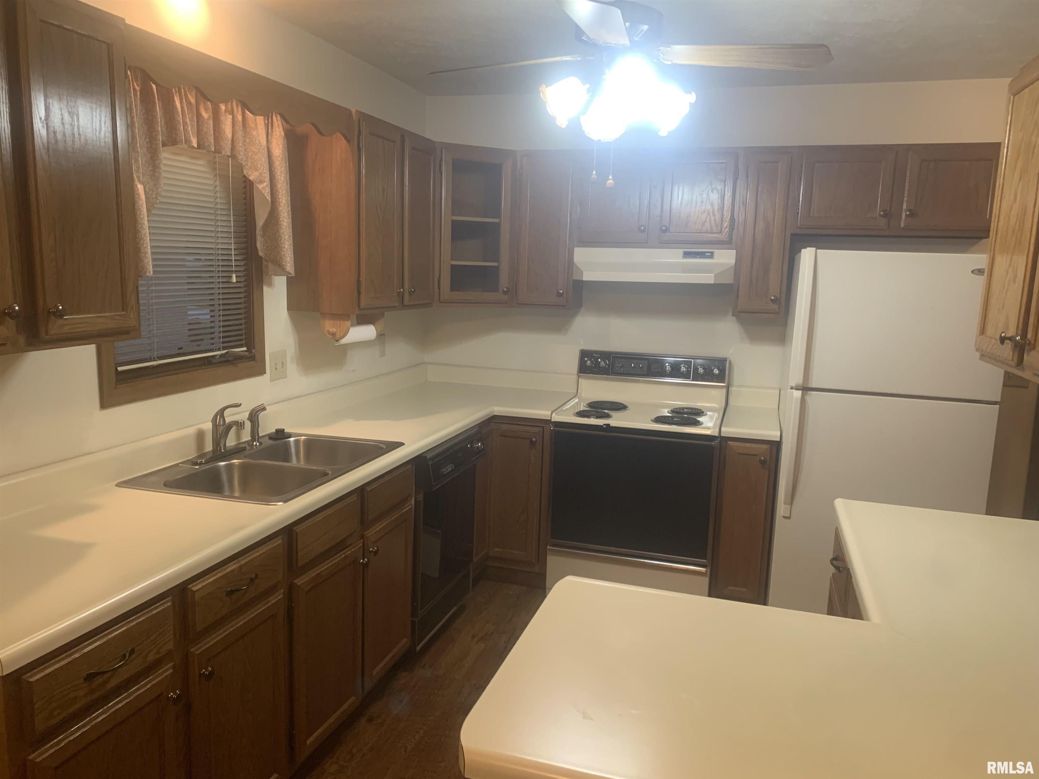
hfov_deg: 67.3
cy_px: 390
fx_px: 780
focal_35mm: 26
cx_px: 520
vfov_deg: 53.1
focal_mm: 4.25
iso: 200
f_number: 1.8
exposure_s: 1/60
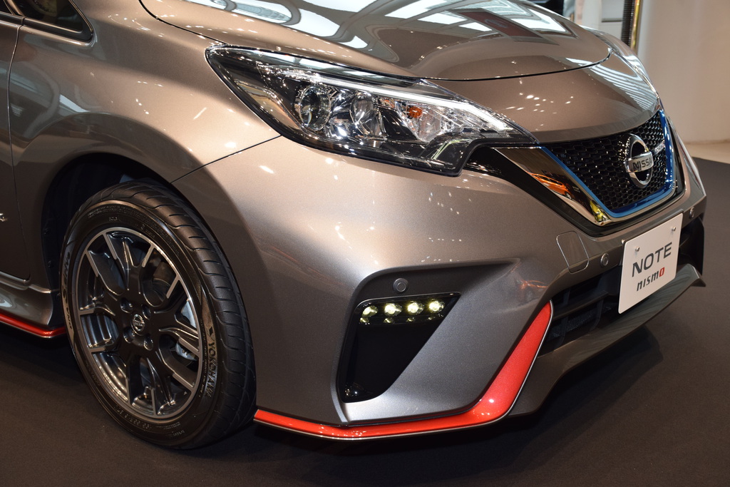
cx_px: 365
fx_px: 913
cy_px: 244
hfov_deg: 43.6
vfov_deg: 29.9
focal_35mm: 45
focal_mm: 30
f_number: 5.6
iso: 800
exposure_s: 1/125
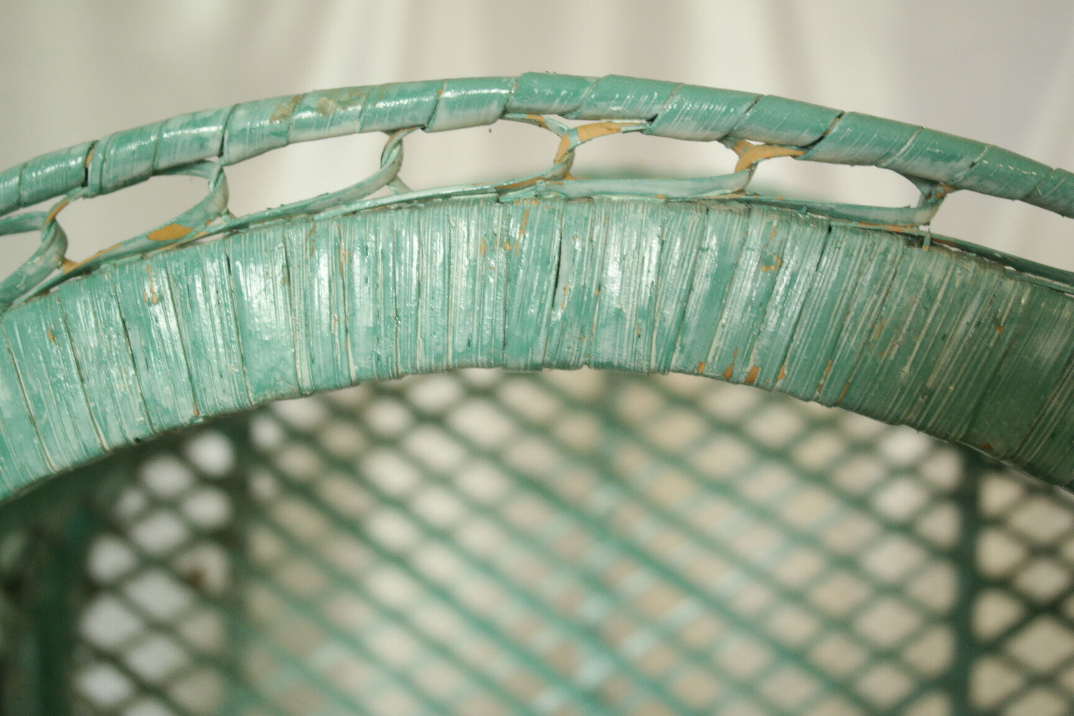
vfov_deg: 23.4
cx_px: 537
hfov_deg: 34.5
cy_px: 358
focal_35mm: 58
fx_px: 1730
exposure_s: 1/30
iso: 800
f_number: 5.6
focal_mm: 38
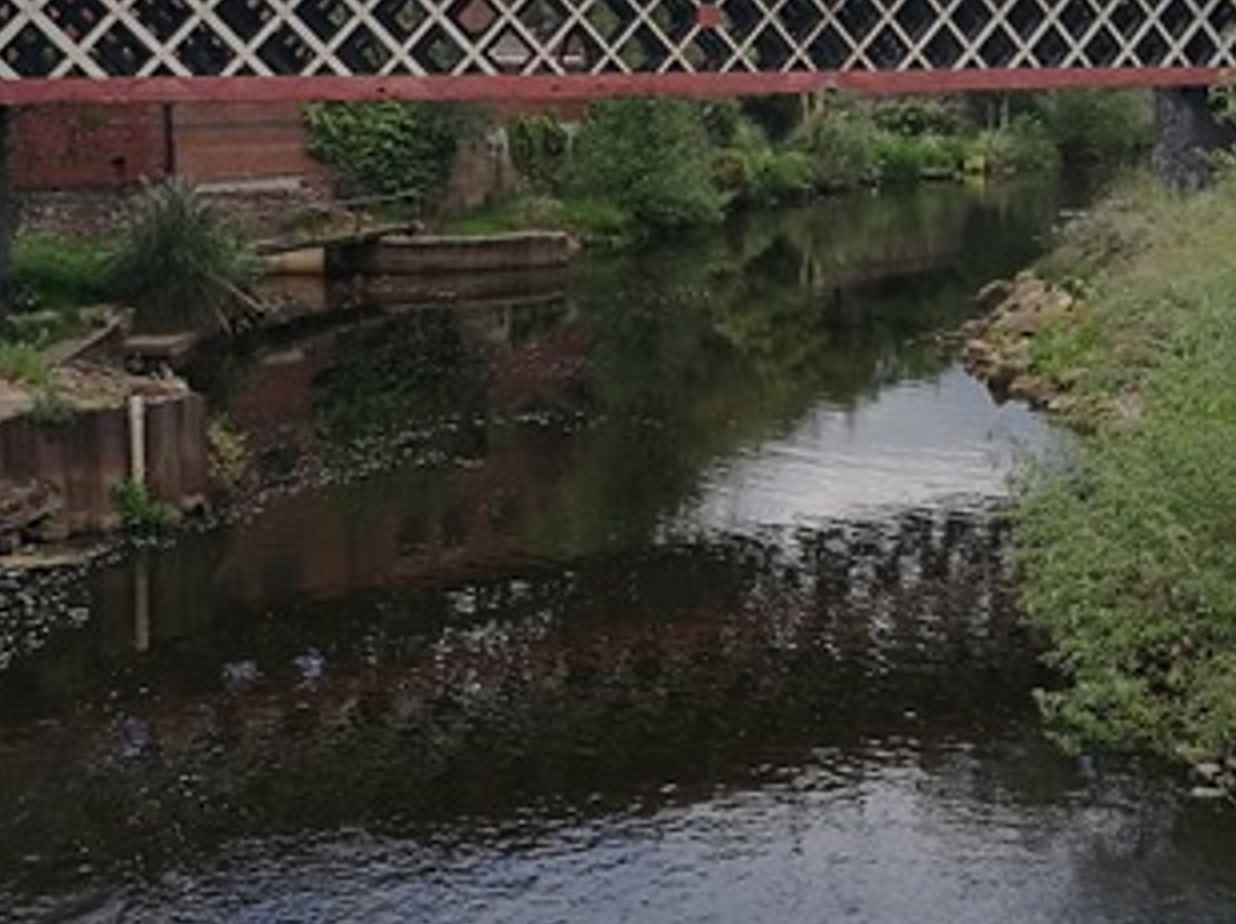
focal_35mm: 56
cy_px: 252
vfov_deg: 25.8
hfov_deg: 34.4
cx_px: 616
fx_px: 1997
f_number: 2.2
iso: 50
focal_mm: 4.5
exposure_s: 1/480
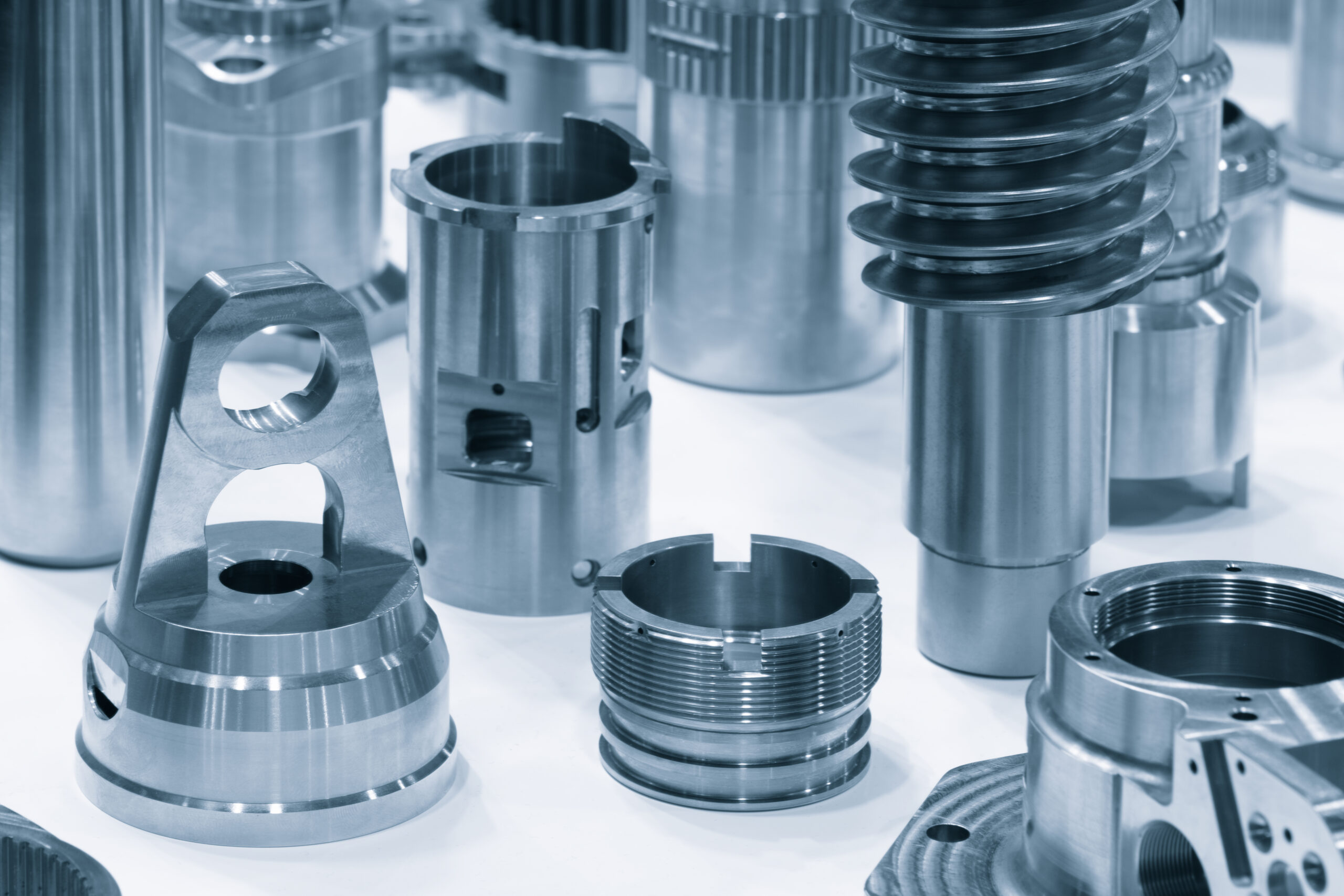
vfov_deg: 11.4
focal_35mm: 120
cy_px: 448
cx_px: 672
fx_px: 4480
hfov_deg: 17.1
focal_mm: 80
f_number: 11
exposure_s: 2.1
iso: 160
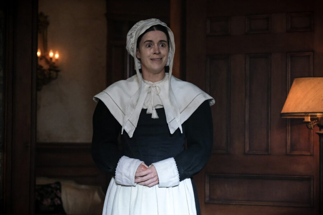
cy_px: 108
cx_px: 162
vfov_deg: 15.5
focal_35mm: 88
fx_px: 789
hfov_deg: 23.1
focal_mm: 58.7
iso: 6400
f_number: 2.8
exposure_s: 1/200
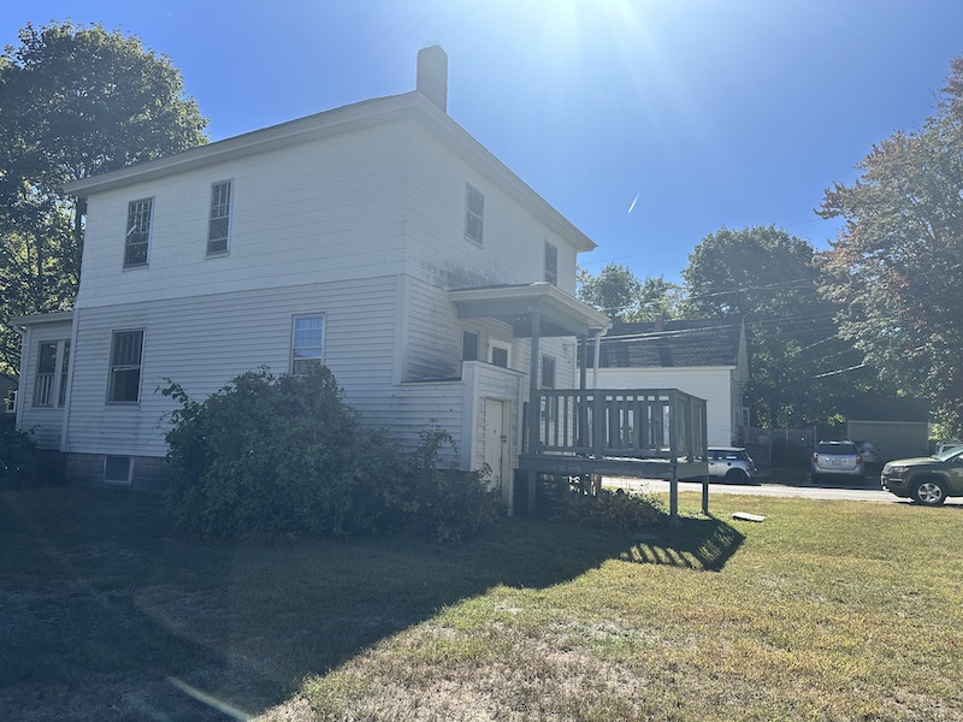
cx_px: 482
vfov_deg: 56.8
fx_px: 668
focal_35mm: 24
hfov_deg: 71.6
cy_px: 361
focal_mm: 6.86
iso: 80
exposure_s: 1/5000
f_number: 1.78
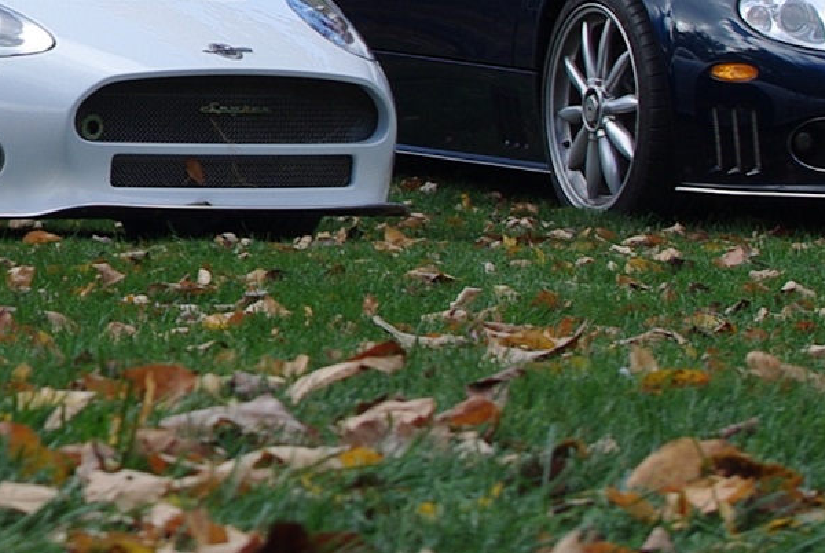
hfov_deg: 8.7
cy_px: -39
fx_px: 5279
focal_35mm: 230
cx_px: -496
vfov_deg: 6.0
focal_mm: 30.63
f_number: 6.7
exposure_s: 1/90
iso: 100
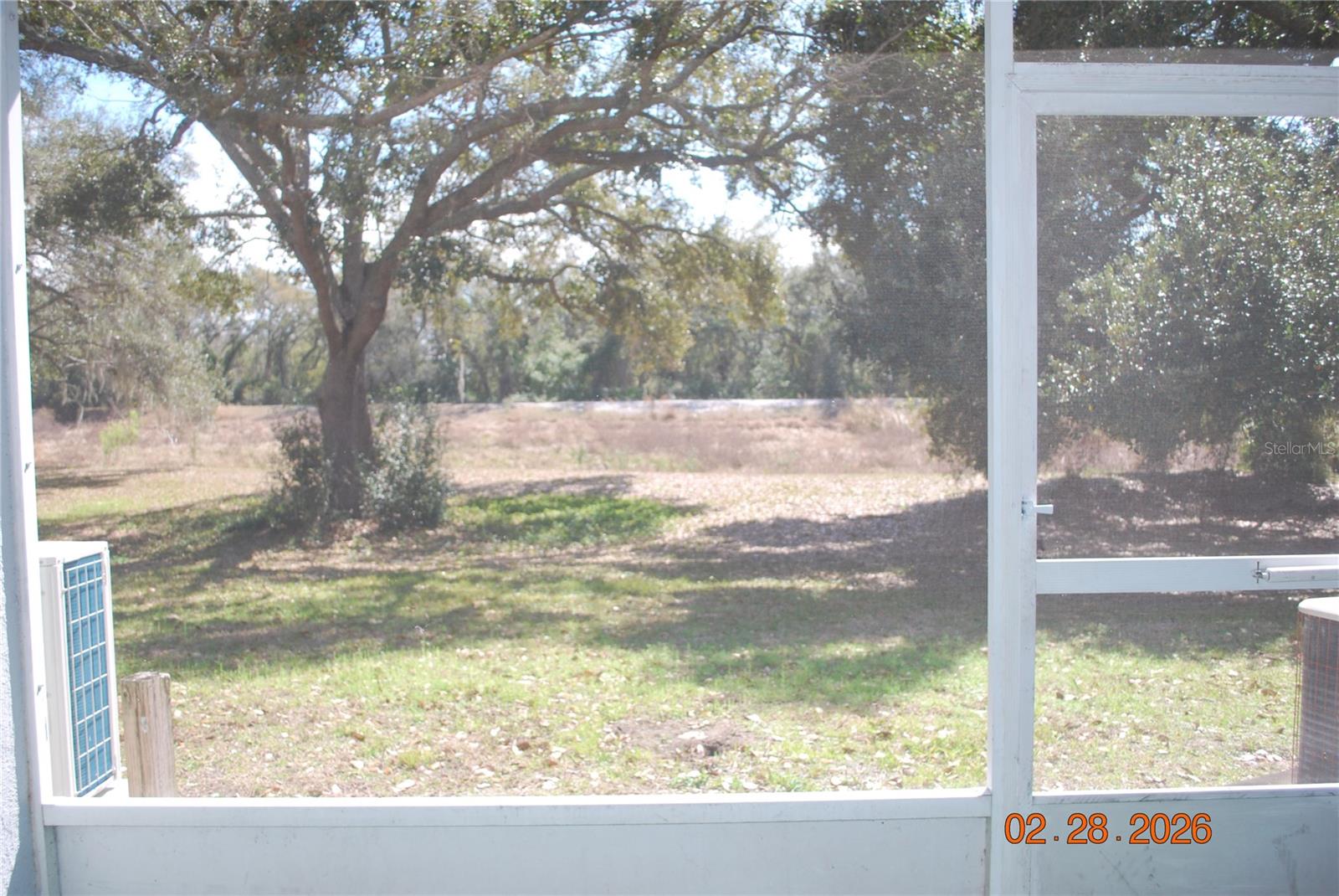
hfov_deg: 57.2
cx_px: 670
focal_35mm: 33
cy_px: 448
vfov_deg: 40.0
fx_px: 1229
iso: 100
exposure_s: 1/160
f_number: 4
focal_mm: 22
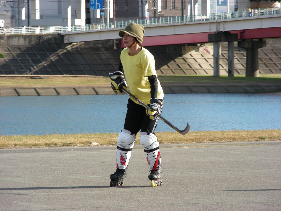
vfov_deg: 6.5
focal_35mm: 230
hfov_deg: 8.6
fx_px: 1867
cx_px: 140
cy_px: 106
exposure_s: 1/187
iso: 50
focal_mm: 38.3
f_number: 4
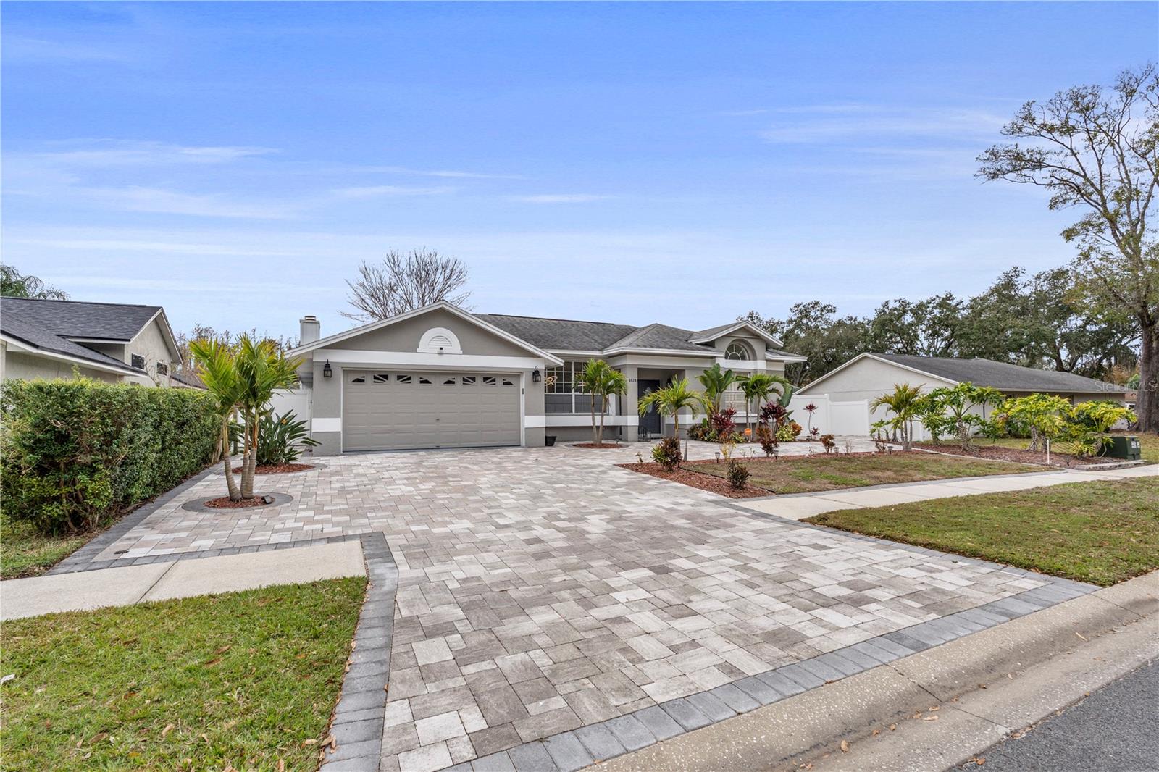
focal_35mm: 16
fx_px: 531
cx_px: 580
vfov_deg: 72.0
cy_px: 386
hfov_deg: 95.0
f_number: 8
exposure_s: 1/125
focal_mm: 16.5
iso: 200
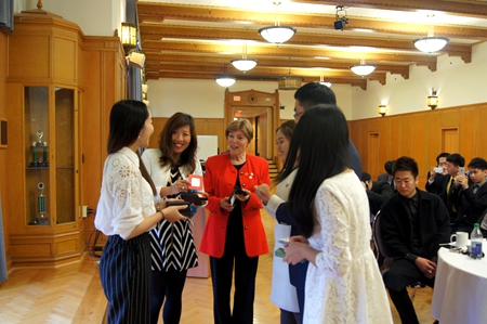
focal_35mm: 33
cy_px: 162
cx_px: 244
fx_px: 446
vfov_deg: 39.9
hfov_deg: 57.3
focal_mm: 22
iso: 1600
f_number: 4.5
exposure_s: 1/40
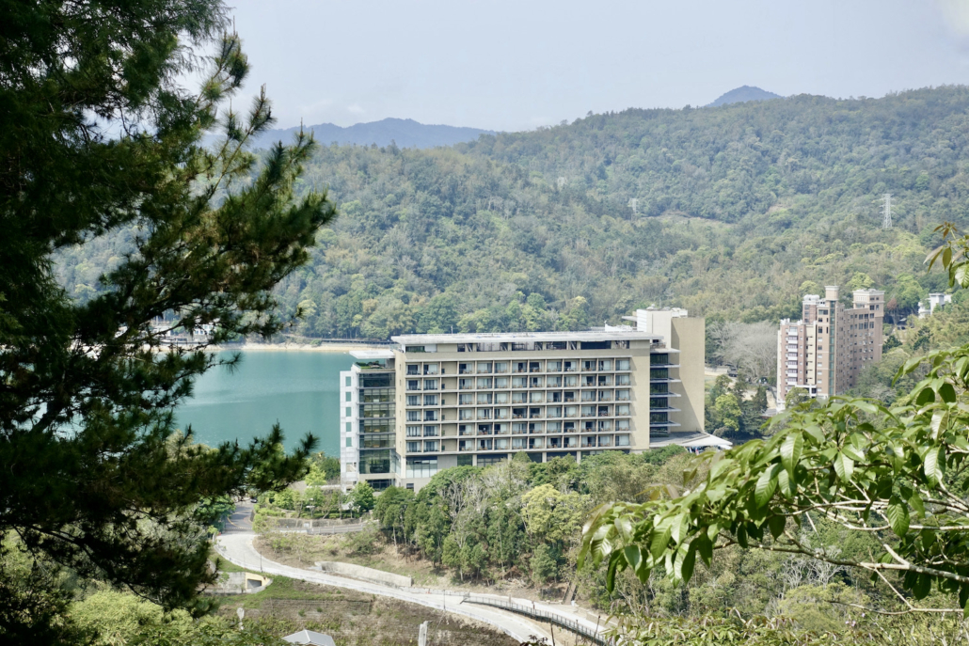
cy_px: 323
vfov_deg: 19.5
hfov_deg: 28.8
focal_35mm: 70
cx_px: 484
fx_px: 1884
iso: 125
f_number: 5.6
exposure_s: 1/400
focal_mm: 25.7
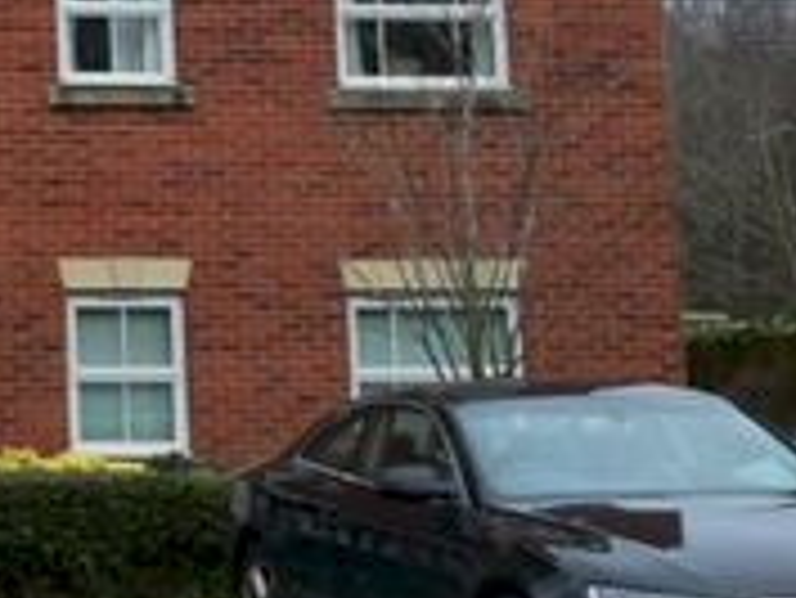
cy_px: -254
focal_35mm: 131
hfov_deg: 13.2
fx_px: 3012
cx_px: -751
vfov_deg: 11.0
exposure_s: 1/250
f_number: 8
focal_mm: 23
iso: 360
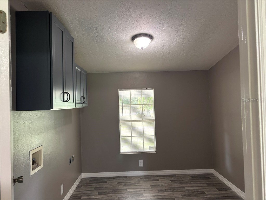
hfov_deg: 67.3
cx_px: 133
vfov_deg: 53.1
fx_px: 200
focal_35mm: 26
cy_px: 100
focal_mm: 5.96
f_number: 1.6
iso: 320
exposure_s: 1/60
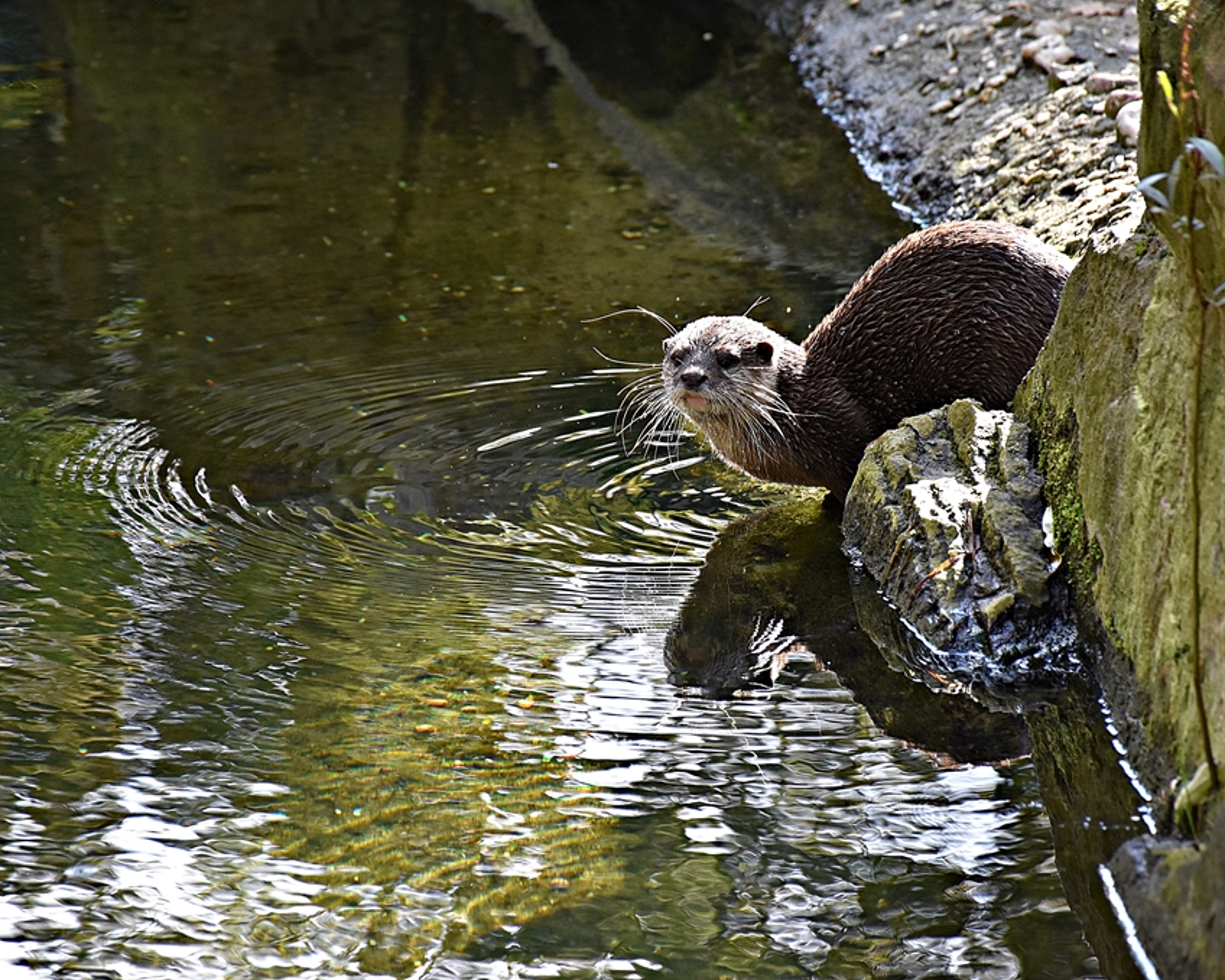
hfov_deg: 8.1
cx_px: 647
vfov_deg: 6.5
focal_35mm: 238
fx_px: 8627
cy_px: 488
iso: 900
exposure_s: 1/500
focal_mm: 140
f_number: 5.6
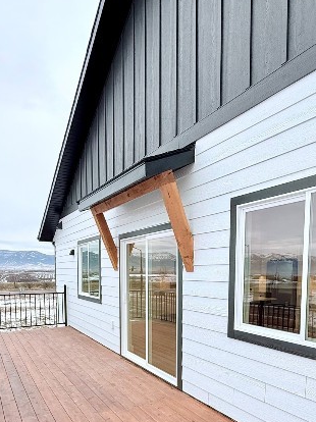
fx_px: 317
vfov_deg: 64.7
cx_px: 185
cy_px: 297
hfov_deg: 52.8
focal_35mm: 26
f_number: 2.2
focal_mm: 2.22
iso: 50
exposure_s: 1/125
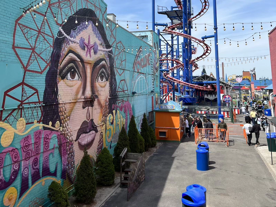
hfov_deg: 67.3
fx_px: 207
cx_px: 138
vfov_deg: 53.1
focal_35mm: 26
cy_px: 104
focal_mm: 5.7
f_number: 1.5
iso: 50
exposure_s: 1/4444
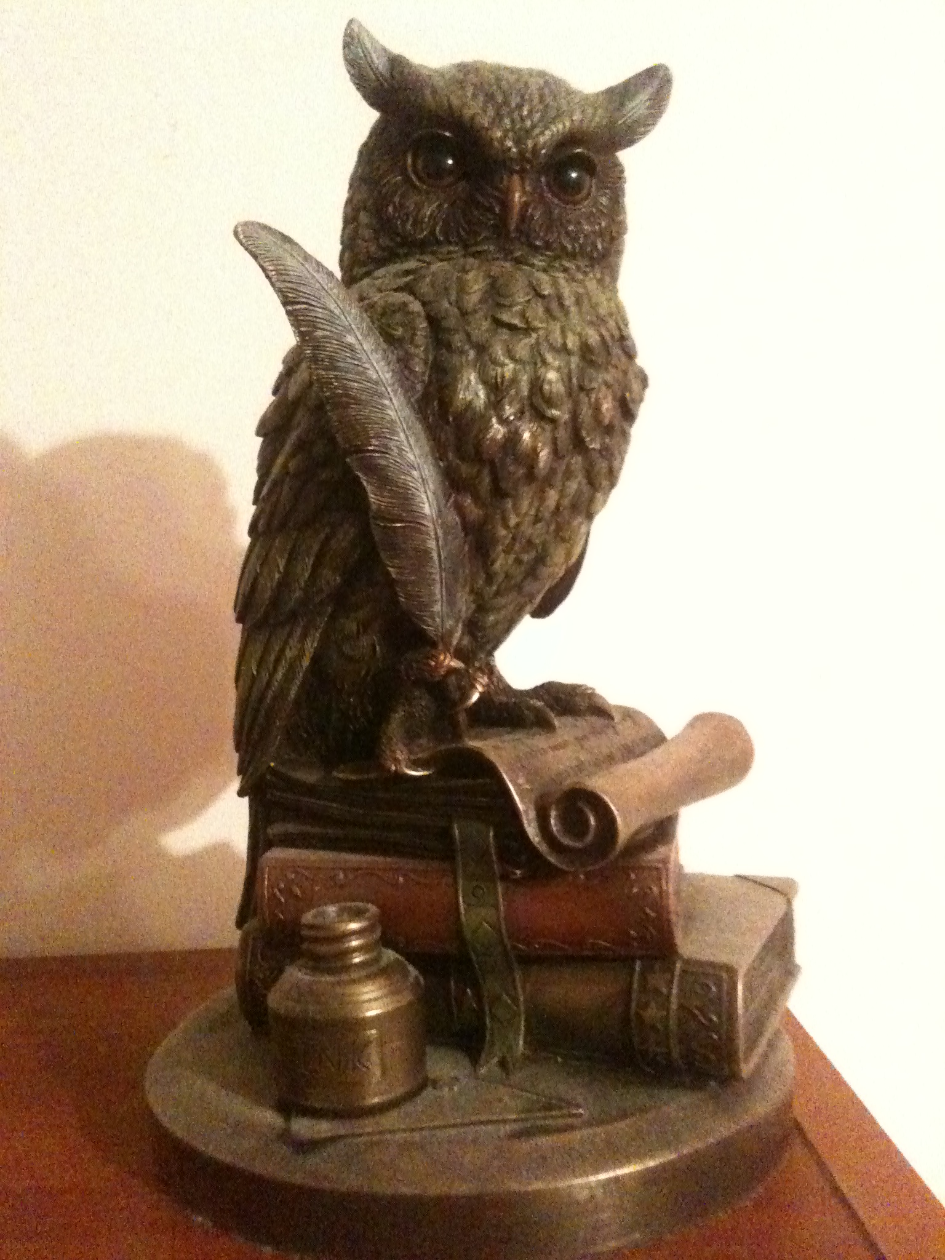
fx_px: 1274
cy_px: 630
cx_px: 472
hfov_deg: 40.7
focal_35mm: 35
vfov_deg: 52.6
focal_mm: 3.85
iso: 1000
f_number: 2.8
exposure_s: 1/10
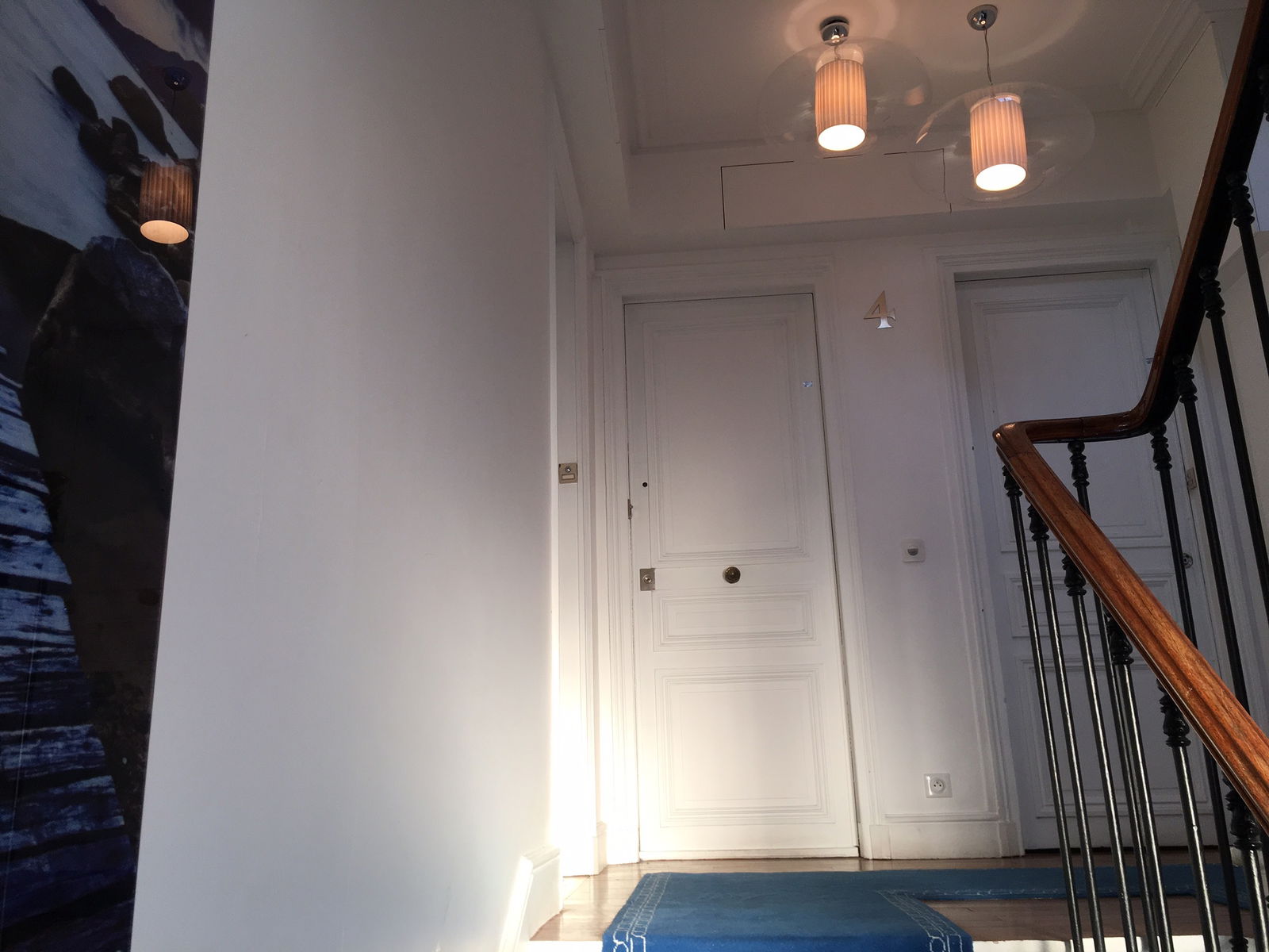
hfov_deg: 61.7
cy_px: 476
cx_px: 634
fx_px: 1063
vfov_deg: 48.2
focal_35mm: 29
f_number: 2.2
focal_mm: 4.15
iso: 40
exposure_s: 1/100
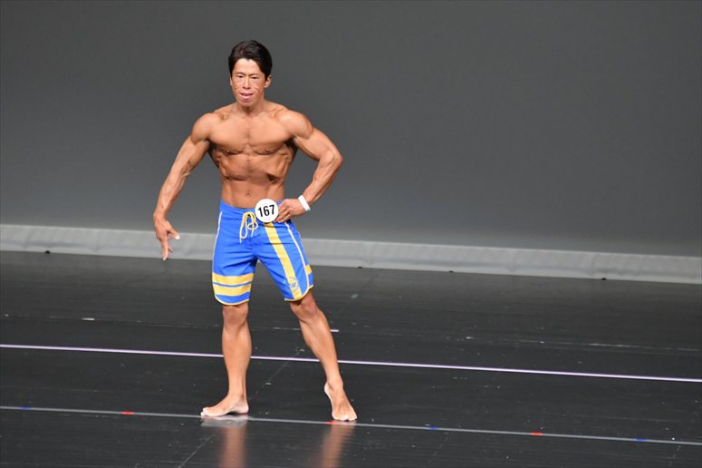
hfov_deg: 6.0
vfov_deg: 4.0
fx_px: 6724
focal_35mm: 345
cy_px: 234
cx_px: 351
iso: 5000
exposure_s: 1/400
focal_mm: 230
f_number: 5.6
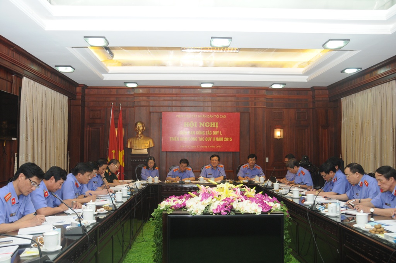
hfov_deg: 57.3
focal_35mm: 33
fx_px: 363
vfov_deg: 39.9
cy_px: 132
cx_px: 198
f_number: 6.3
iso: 640
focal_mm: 22
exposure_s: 1/60
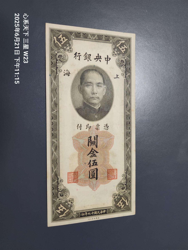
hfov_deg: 58.9
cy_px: 125
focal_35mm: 23
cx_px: 94
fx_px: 167
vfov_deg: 73.9
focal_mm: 5.4
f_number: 1.8
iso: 400
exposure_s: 1/101
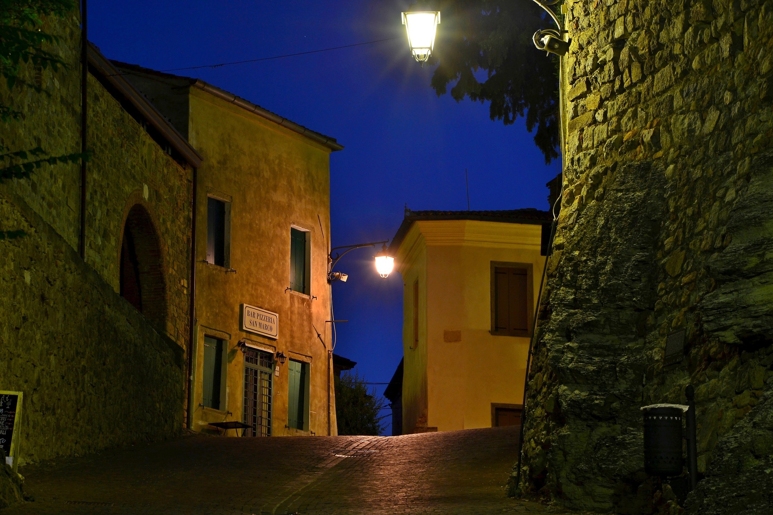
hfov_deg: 15.2
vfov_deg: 10.2
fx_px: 2899
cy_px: 258
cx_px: 386
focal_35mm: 135
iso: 100
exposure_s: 4
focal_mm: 90
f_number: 9
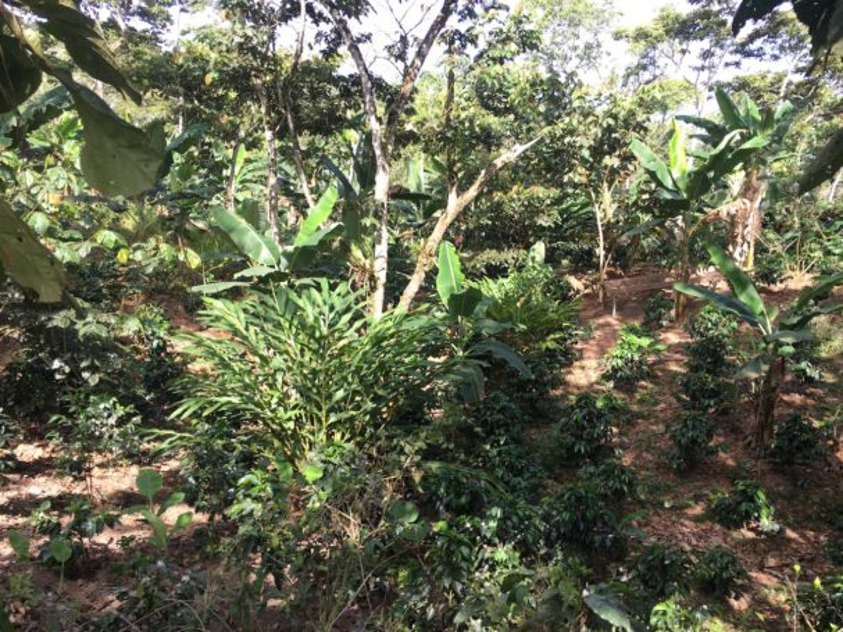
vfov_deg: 48.2
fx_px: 706
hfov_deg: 61.7
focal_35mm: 29
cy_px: 316
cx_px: 422
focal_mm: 4.15
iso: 25
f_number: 2.2
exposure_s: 1/198
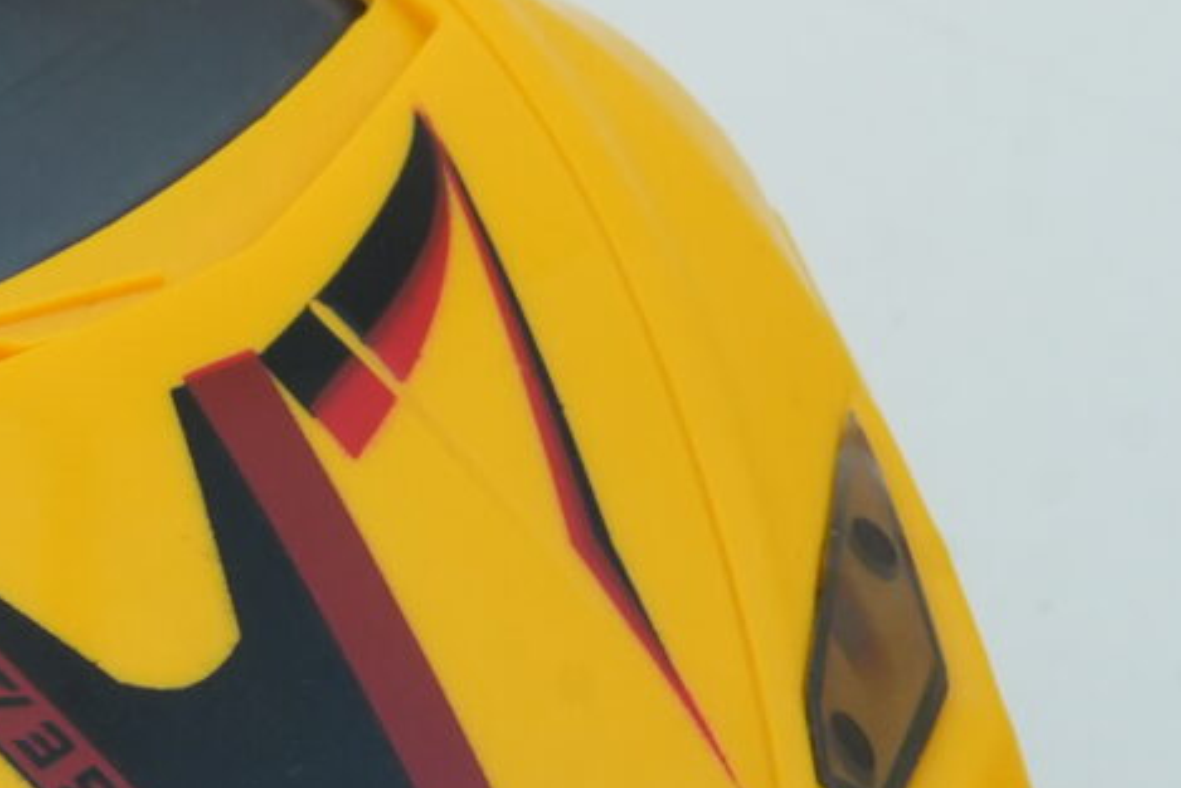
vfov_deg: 5.0
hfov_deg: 7.2
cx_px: -1249
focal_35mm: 273
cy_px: 130
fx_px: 8958
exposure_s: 1/100
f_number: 10
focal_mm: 50
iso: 1000
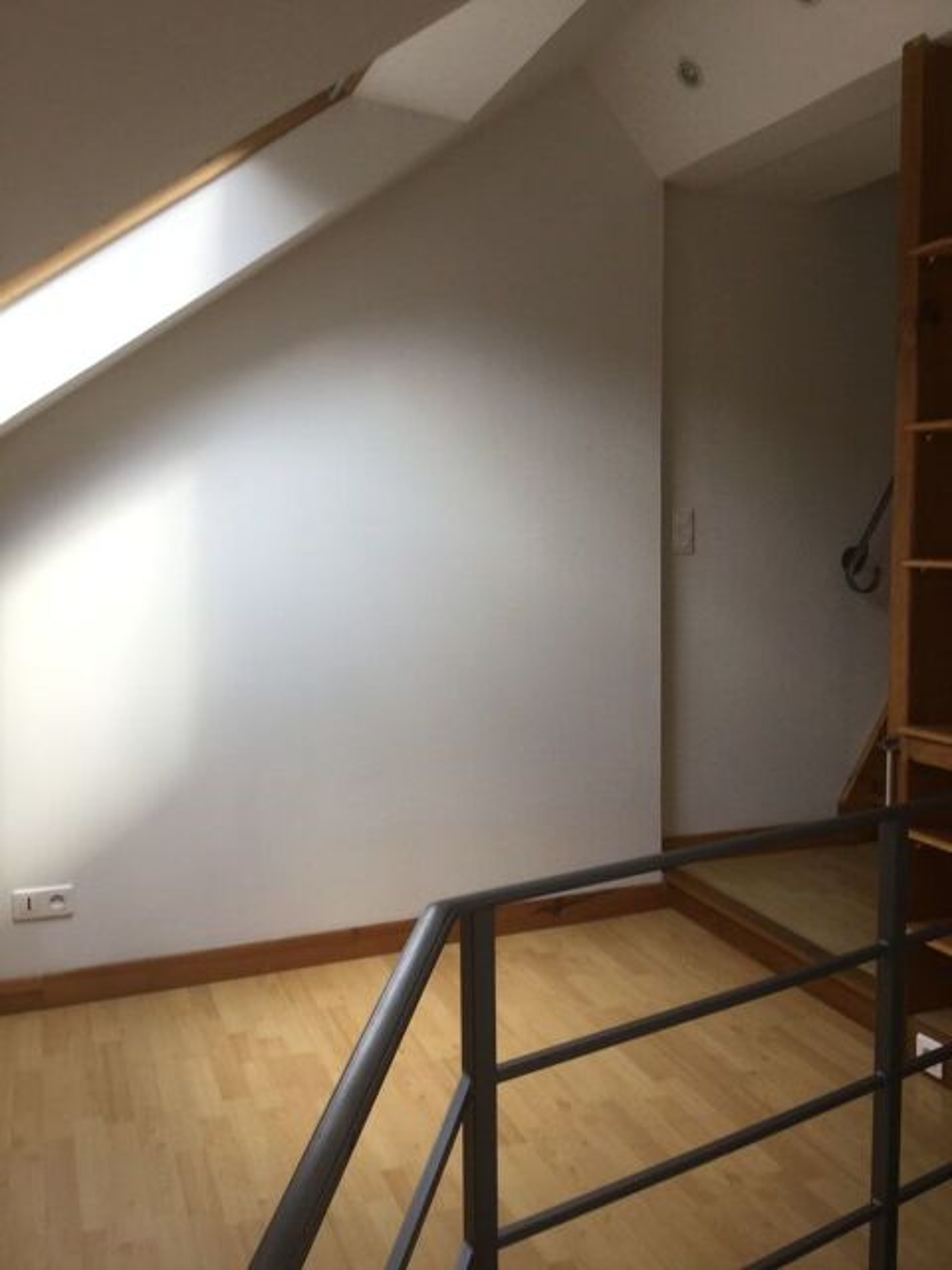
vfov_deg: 58.4
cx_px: 476
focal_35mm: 31
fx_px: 1137
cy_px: 635
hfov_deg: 45.4
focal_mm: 3.3
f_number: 2.4
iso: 32
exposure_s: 1/100
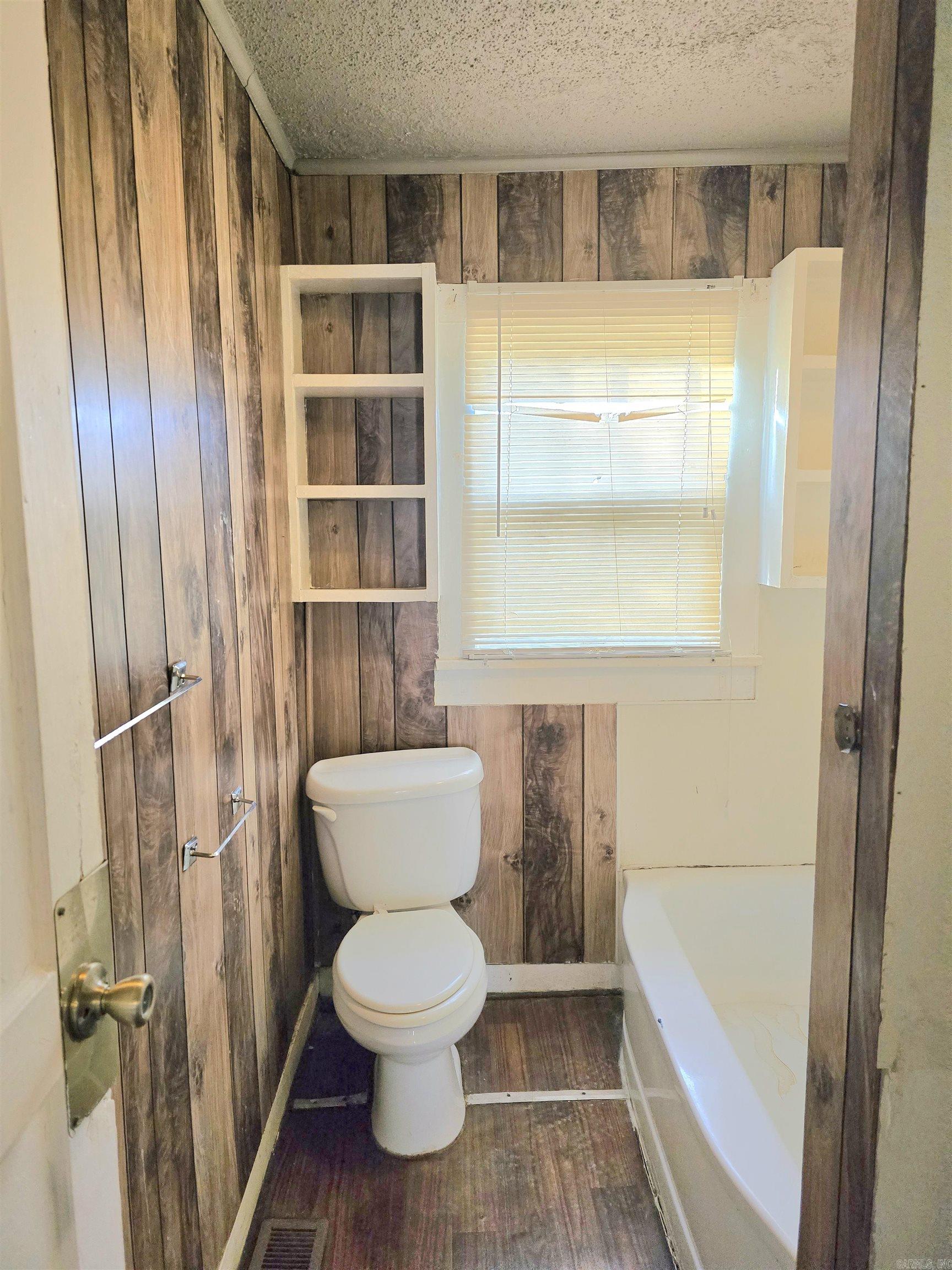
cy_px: 635
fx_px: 843
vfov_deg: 73.9
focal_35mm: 23
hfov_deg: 58.9
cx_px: 476
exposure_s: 1/120
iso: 800
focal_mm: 6.3
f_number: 1.7
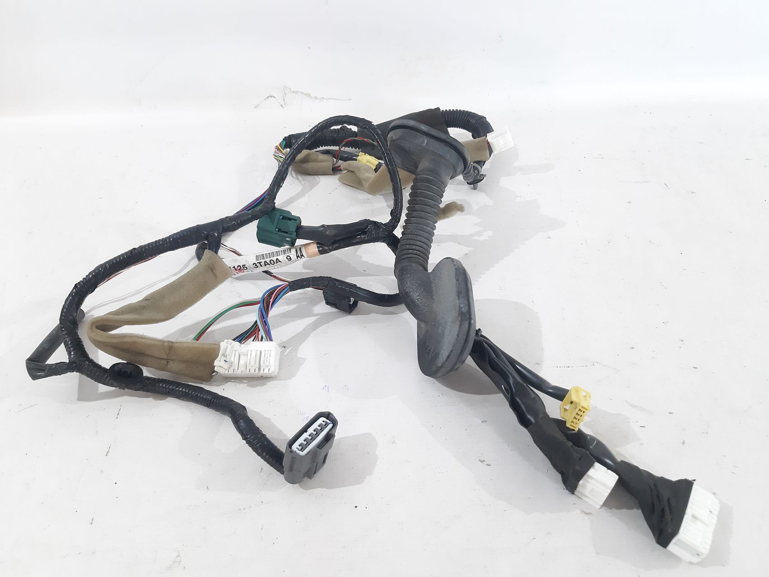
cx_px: 384
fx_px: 600
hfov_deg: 65.3
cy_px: 288
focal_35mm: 27
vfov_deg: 51.3
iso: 160
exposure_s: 1/50
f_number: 1.7
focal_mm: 3.93
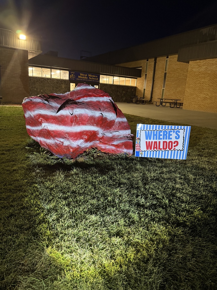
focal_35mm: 24
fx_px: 201
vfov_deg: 71.6
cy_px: 145
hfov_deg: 56.8
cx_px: 108
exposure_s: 1/40
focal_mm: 6.76
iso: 800
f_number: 1.78
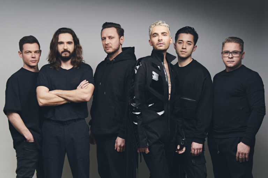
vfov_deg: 27.0
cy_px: 89
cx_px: 134
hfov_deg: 39.6
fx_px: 372
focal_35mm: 50
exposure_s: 1/160
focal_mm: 50
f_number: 7.1
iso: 100
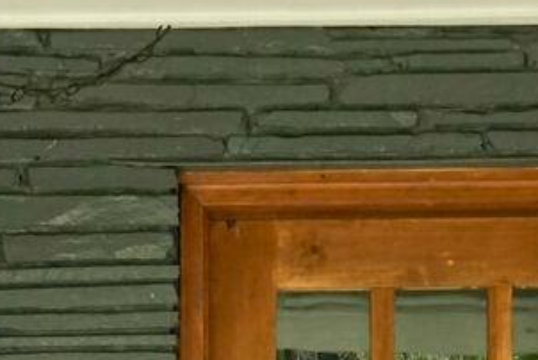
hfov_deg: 10.3
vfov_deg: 6.5
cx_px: 123
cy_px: 916
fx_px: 2992
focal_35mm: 200
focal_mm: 35
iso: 640
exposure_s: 1/320
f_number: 8
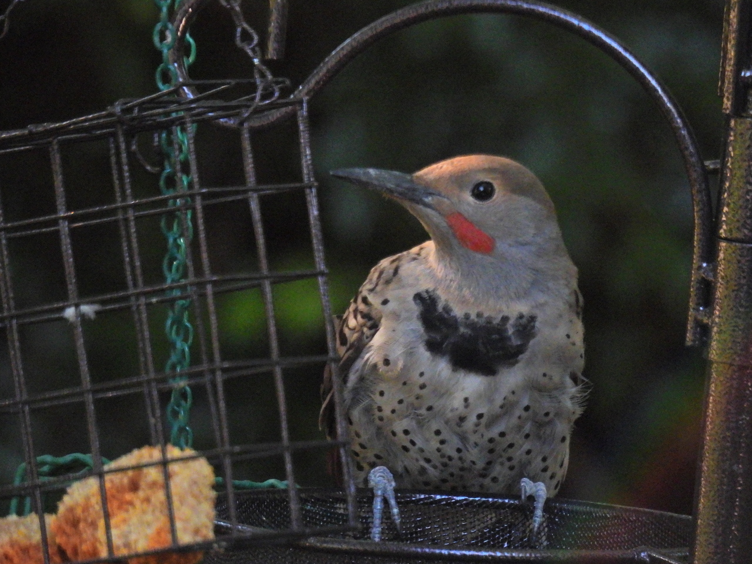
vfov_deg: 1.4
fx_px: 23896
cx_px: 376
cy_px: 282
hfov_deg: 1.8
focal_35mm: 1100
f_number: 5.6
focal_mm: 196
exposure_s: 1/125
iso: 1250
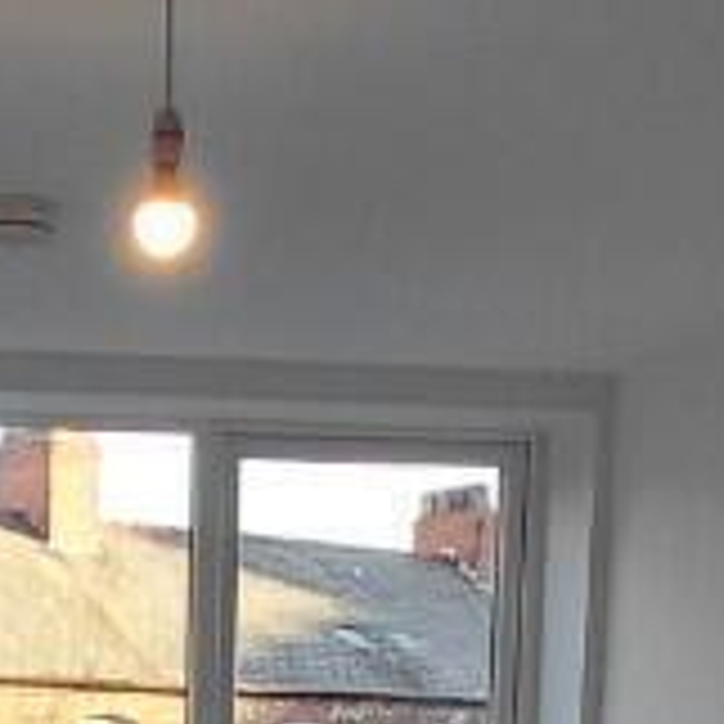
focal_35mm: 90
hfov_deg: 18.9
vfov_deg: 16.8
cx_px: 31
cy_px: 1210
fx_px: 2130
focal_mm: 1.64
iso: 50
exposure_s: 1/120
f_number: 2.2
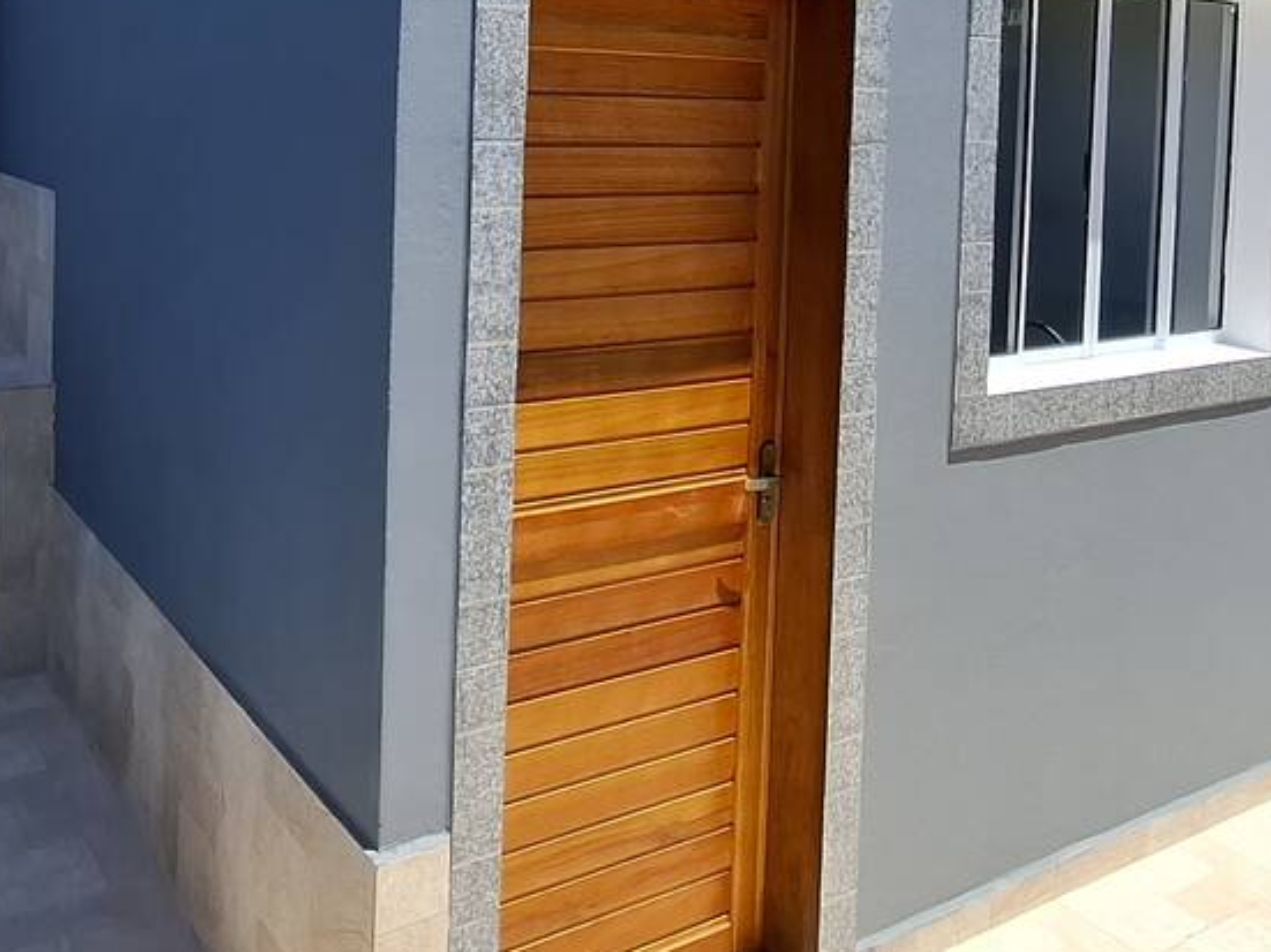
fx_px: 1248
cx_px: 489
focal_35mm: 34
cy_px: 145
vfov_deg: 39.5
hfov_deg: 53.5
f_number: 2.2
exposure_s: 1/1618
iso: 40
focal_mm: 1.74
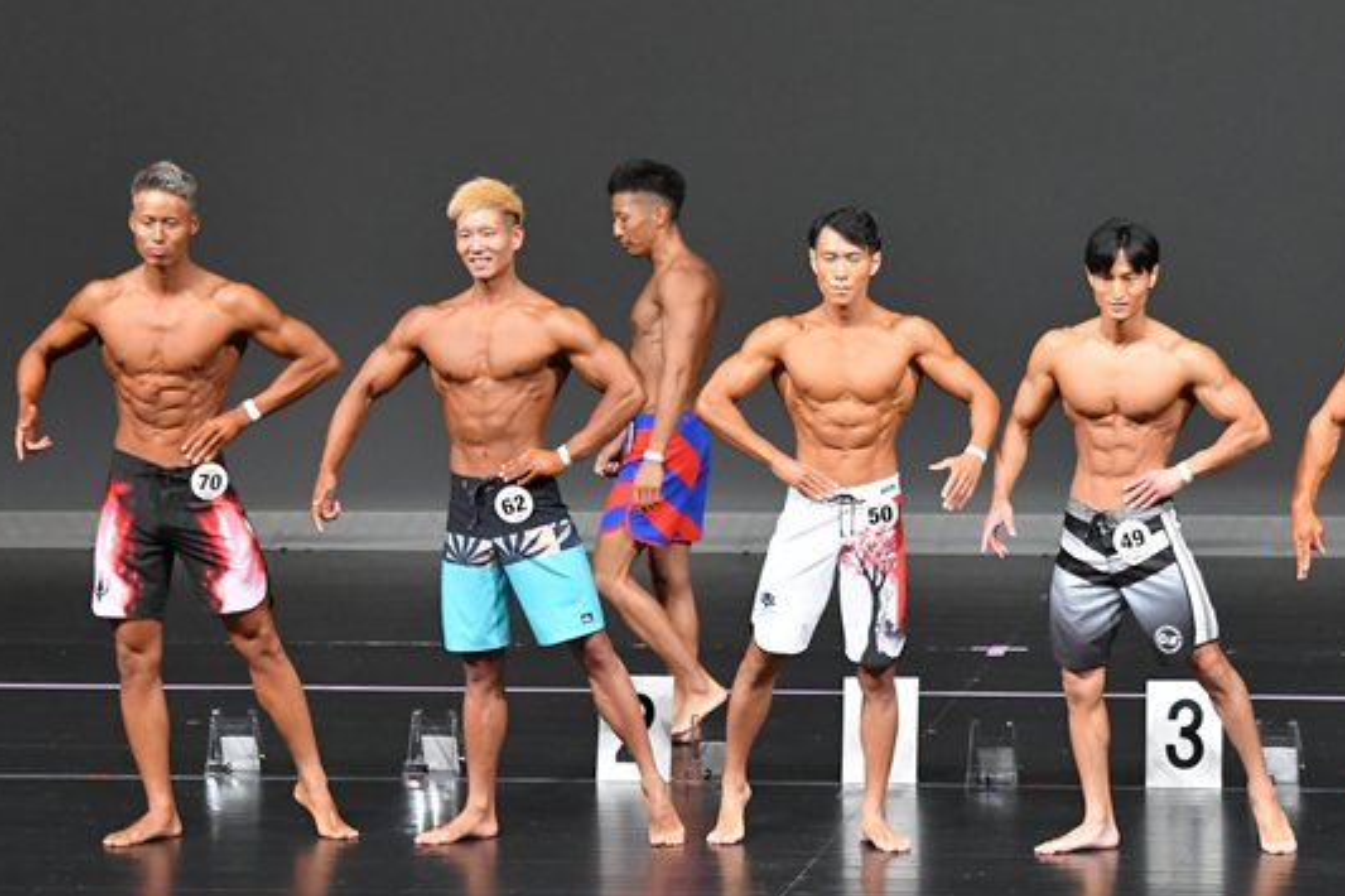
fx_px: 9934
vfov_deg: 5.2
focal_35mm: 266
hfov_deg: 7.7
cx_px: 821
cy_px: 444
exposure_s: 1/400
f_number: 5.6
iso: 4000
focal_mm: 122
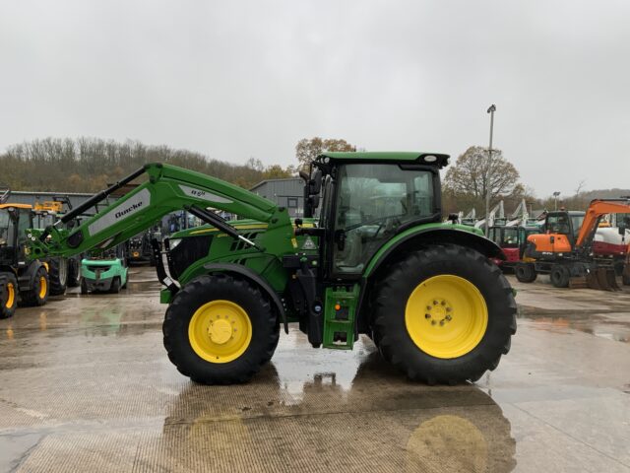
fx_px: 528
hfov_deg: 61.7
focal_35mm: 29
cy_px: 236
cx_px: 315
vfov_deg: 48.2
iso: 40
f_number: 1.8
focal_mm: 3
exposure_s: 1/122
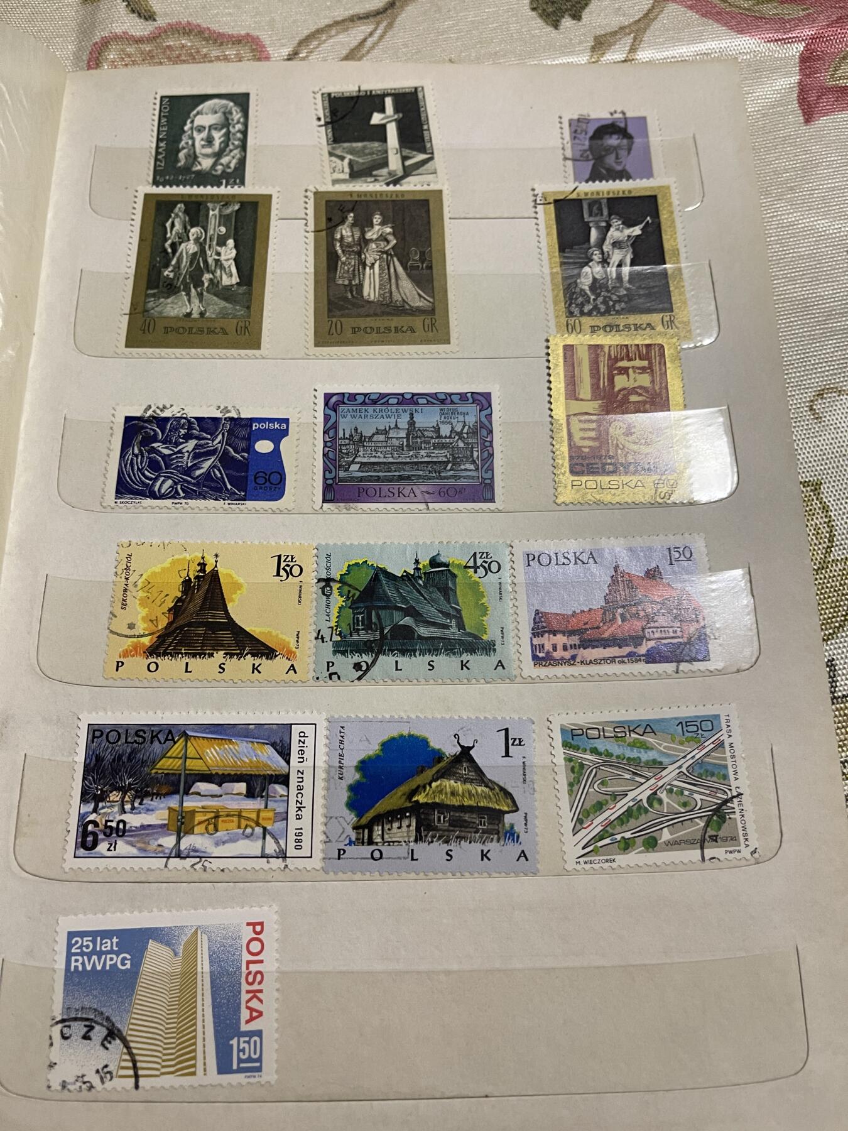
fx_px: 817
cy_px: 566
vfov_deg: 69.4
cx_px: 424
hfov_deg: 54.9
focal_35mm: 25
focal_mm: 5.1
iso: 250
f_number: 1.6
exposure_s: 1/50
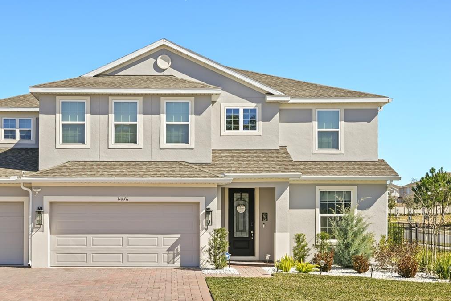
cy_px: 229
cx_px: 164
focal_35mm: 49
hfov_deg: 40.0
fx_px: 614
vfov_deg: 27.1
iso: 50
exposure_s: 1/125
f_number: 8
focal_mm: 31
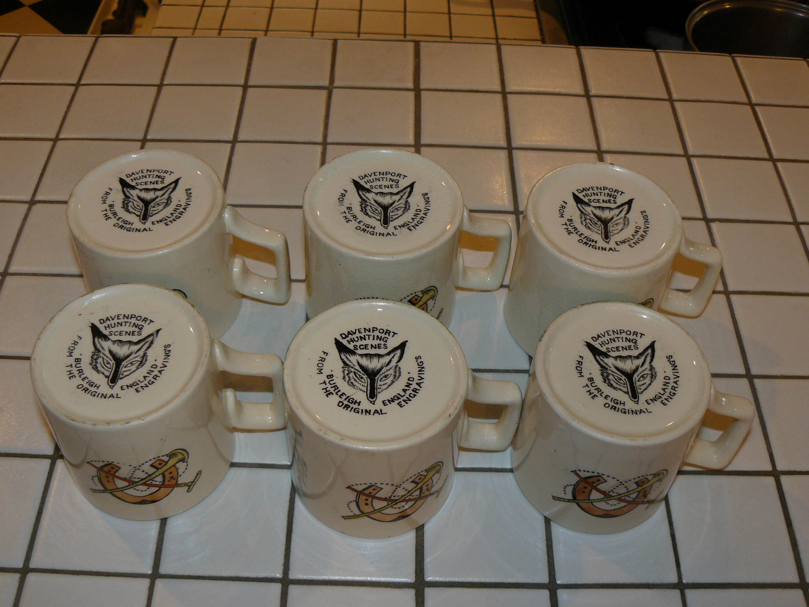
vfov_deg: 36.8
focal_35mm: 39
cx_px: 404
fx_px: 911
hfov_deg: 47.9
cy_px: 304
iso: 100
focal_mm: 6
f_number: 2.8
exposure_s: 1/30
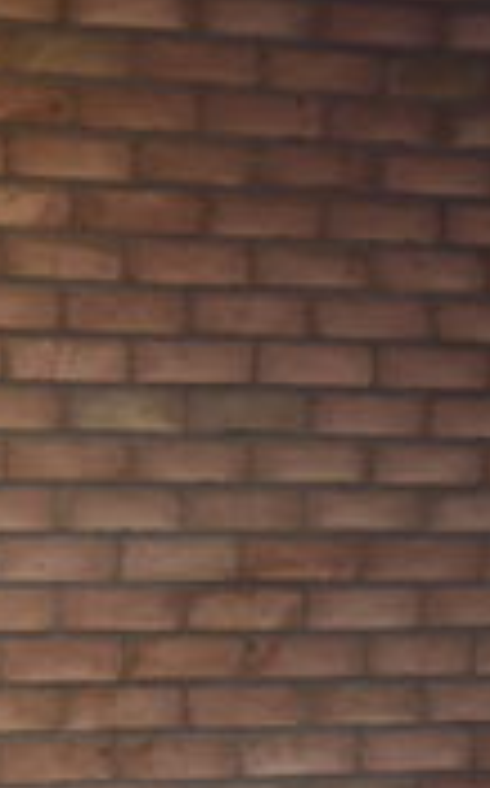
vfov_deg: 11.1
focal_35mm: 188
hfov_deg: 6.5
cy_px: 772
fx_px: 4027
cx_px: -829
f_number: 5
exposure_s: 1/50
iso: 2000
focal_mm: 52
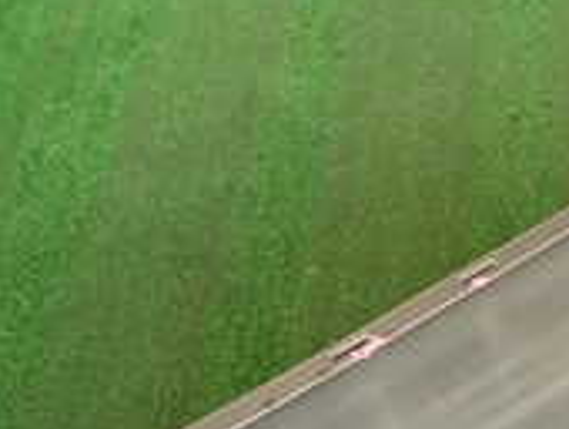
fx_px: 1449
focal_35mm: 88
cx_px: 780
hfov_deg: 20.0
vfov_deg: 16.5
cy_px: 416
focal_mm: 4.5
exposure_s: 1/50
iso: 200
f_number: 2
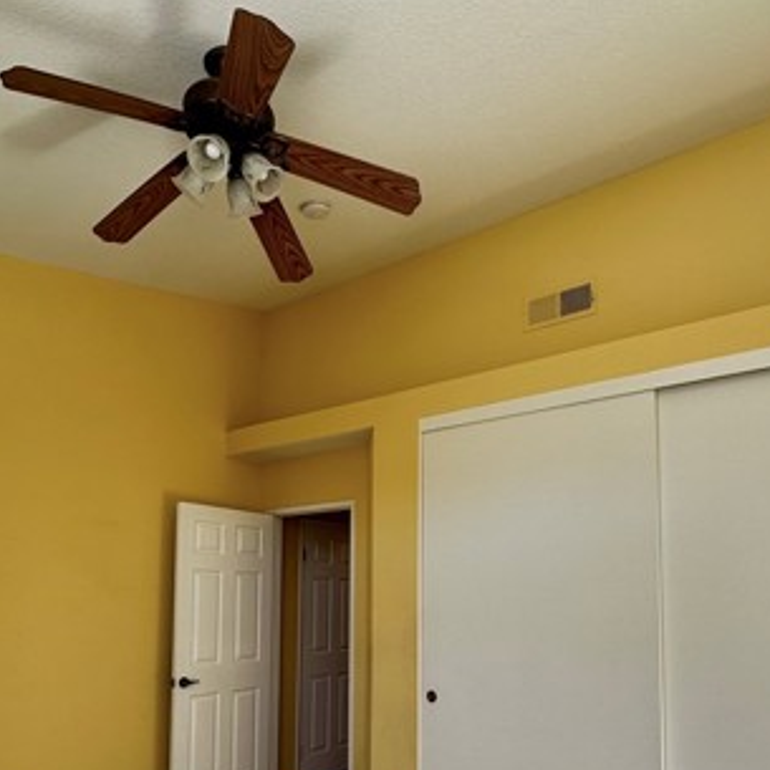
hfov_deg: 60.9
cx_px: 401
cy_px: 560
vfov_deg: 58.3
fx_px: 654
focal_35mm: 26
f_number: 2.2
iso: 40
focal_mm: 2.22
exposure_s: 1/156
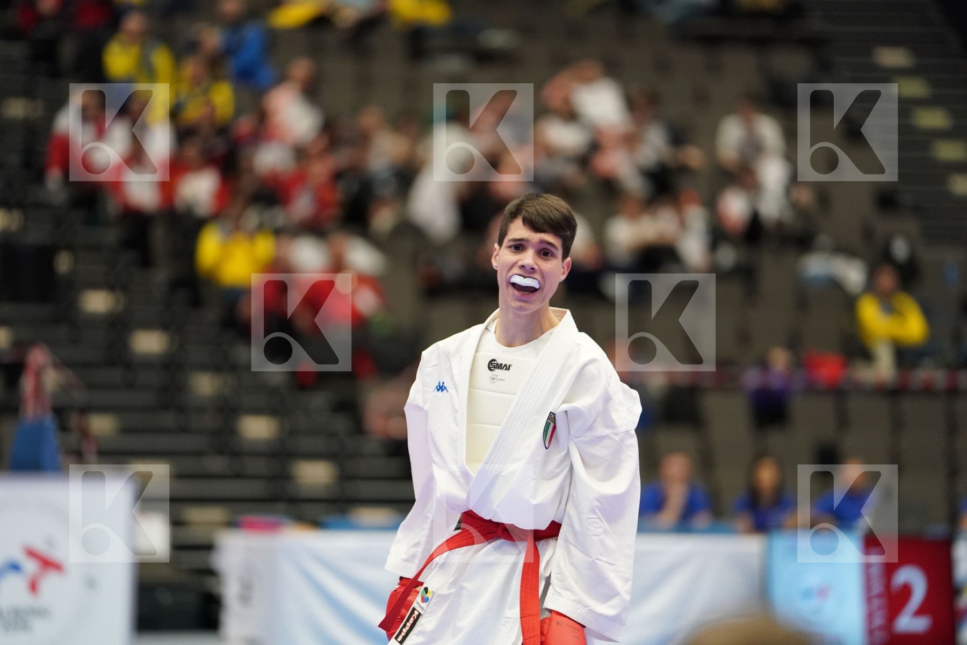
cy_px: 322
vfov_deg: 6.9
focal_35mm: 200
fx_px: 5372
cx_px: 484
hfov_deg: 10.3
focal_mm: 200
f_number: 2.8
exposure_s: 1/1000
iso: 4000
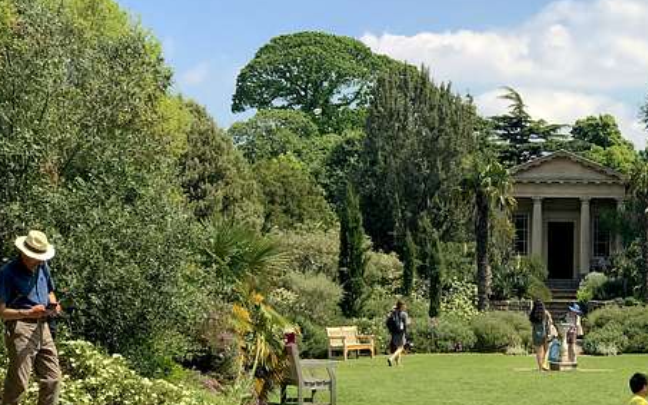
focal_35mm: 104
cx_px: 539
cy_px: 248
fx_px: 1836
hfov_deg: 19.8
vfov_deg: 12.6
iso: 20
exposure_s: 1/894
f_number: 2.8
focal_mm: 6.6
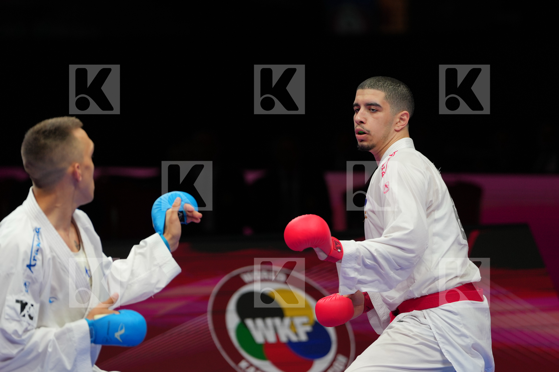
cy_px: 186
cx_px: 280
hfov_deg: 7.6
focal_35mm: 270
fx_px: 4191
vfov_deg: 5.1
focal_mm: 180
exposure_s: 1/1000
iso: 400
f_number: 2.8
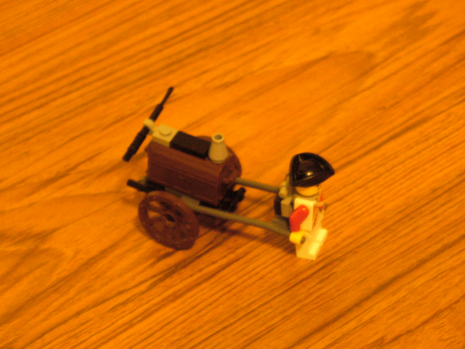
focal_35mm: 127
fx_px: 1706
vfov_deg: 11.7
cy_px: 174
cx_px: 232
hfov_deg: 15.5
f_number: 3.7
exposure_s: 1/8
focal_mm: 21
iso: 400
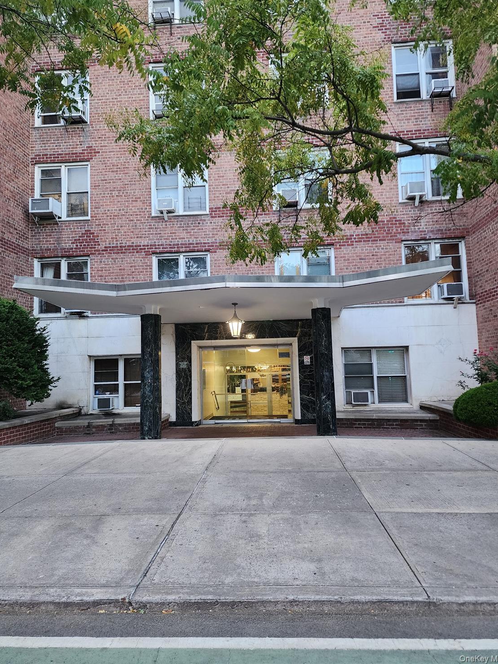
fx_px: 460
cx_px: 251
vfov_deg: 71.6
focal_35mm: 24
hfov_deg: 56.8
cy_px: 318
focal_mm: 6.4
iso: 800
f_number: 1.8
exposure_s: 1/120
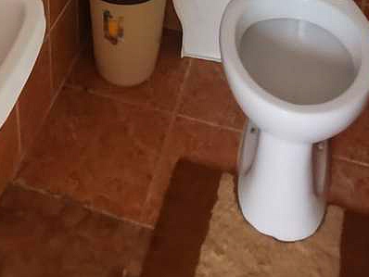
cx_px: 108
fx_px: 683
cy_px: -236
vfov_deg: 17.9
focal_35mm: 64
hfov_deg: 29.9
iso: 640
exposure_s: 1/16.7
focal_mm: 2.23
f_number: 2.2
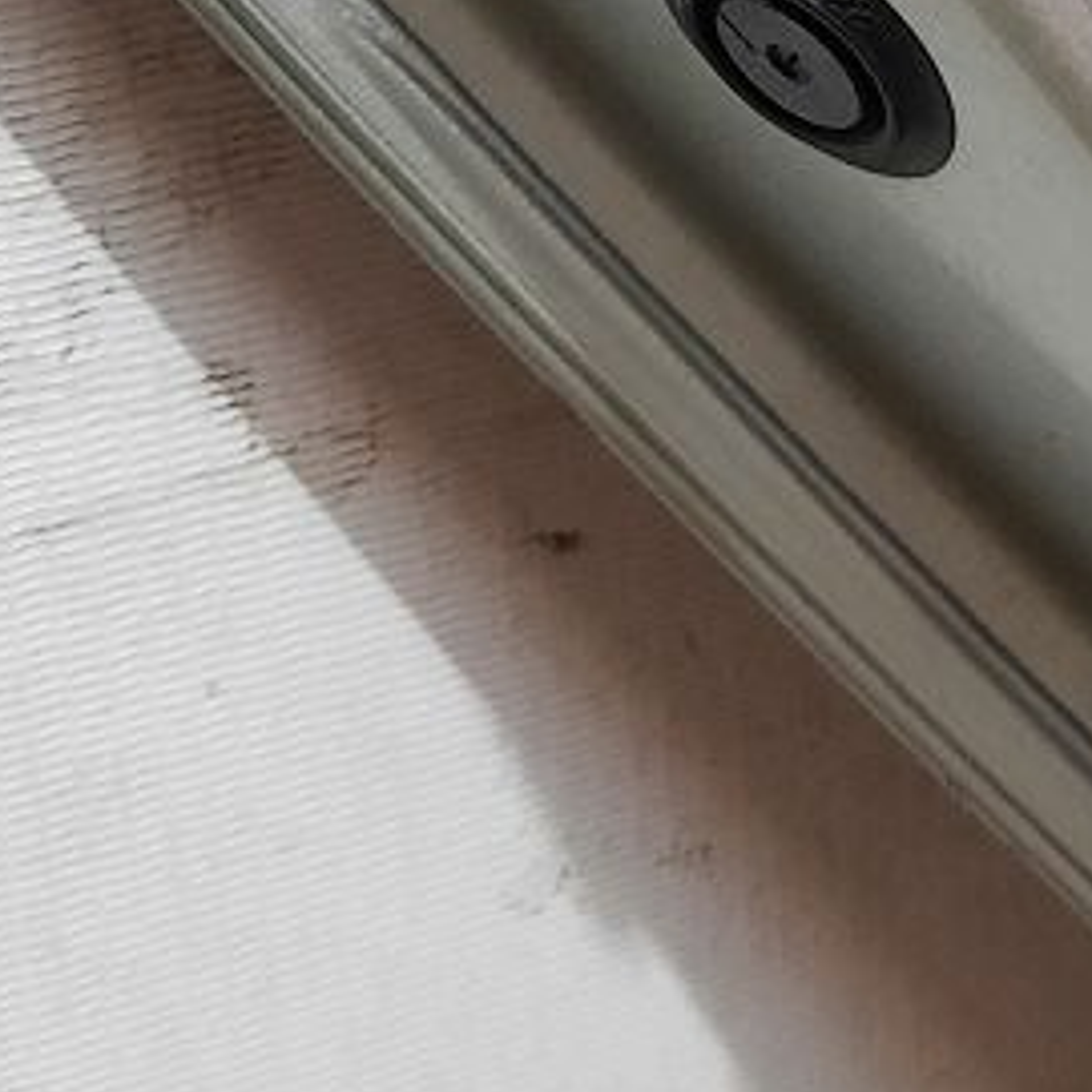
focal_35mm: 98
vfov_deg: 16.7
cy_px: -367
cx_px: 1362
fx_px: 3498
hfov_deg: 16.9
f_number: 2
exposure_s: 1/50
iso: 320
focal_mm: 4.6
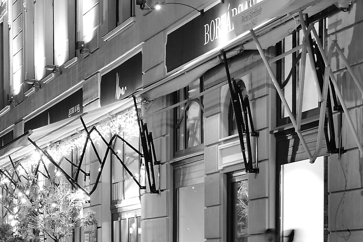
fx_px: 1522
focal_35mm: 151
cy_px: 132
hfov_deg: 13.0
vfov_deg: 9.1
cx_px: -149
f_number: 4
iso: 100
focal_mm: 34
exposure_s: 1/1.6
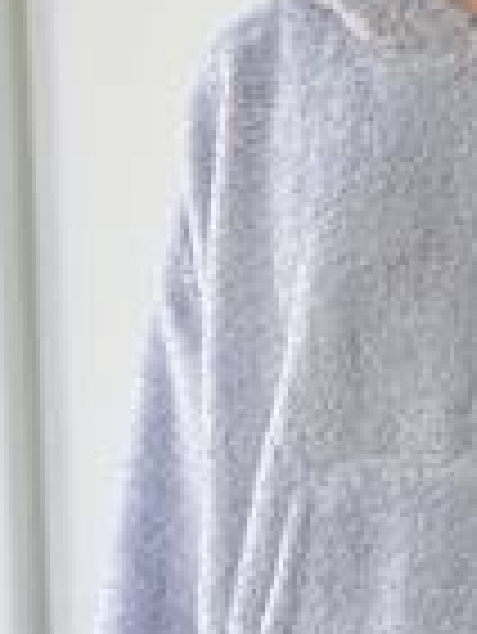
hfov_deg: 8.1
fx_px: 3320
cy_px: 277
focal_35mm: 181
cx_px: 706
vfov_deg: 10.9
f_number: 1.78
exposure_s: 1/157
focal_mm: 6.76
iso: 80
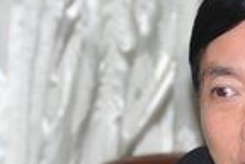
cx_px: 248
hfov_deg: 4.7
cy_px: 202
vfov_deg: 3.1
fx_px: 2974
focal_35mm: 437
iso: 1000
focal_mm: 70
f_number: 5
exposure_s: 1/60
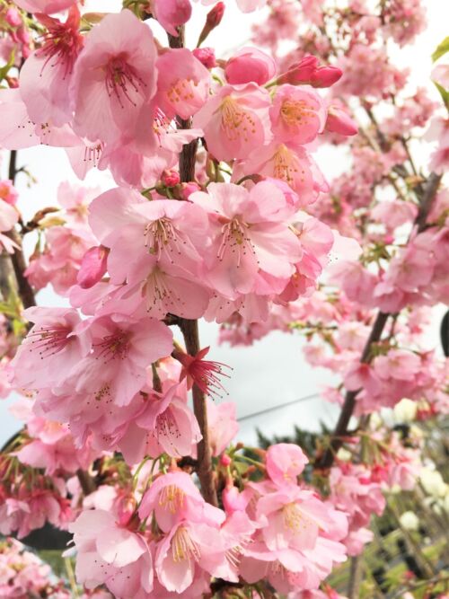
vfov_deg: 61.7
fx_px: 502
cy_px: 300
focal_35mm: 29
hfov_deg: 48.2
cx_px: 224
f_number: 2.2
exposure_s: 1/578
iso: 25
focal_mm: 4.15
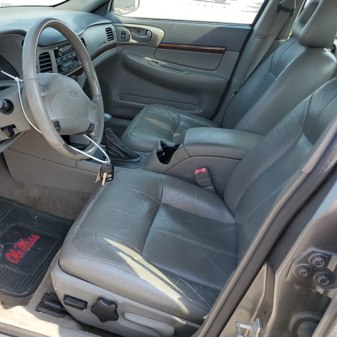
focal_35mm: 31
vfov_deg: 52.5
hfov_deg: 51.8
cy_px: 168
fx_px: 341
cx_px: 119
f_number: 1.5
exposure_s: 1/500
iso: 50
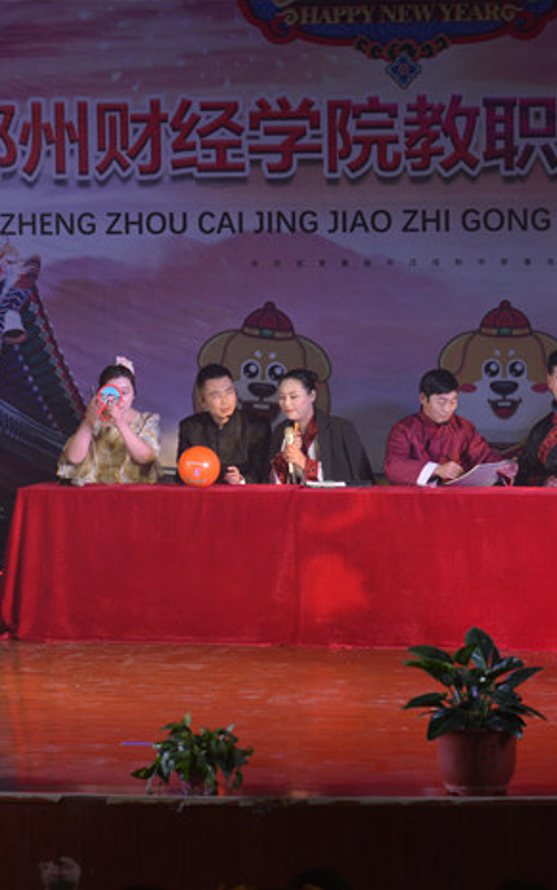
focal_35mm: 132
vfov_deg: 15.8
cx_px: 371
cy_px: 445
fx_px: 3203
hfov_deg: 9.9
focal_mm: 86
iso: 1250
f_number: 5.6
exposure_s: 1/200
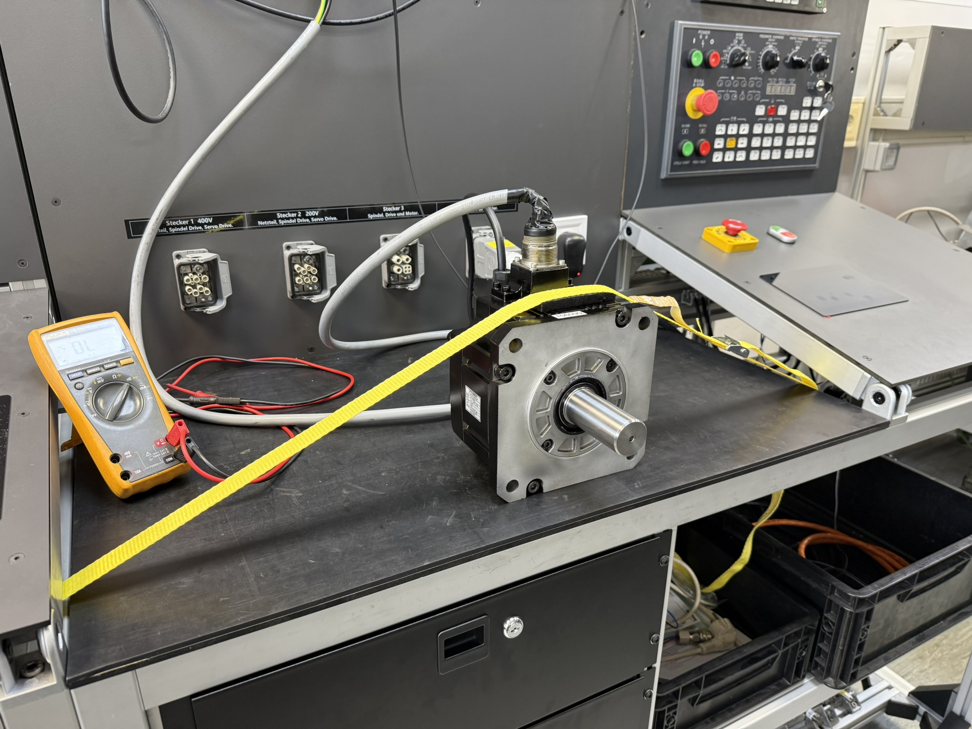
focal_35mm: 24
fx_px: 674
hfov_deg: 71.6
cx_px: 486
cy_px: 364
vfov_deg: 56.8
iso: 160
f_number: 1.78
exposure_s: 1/50
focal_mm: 6.76
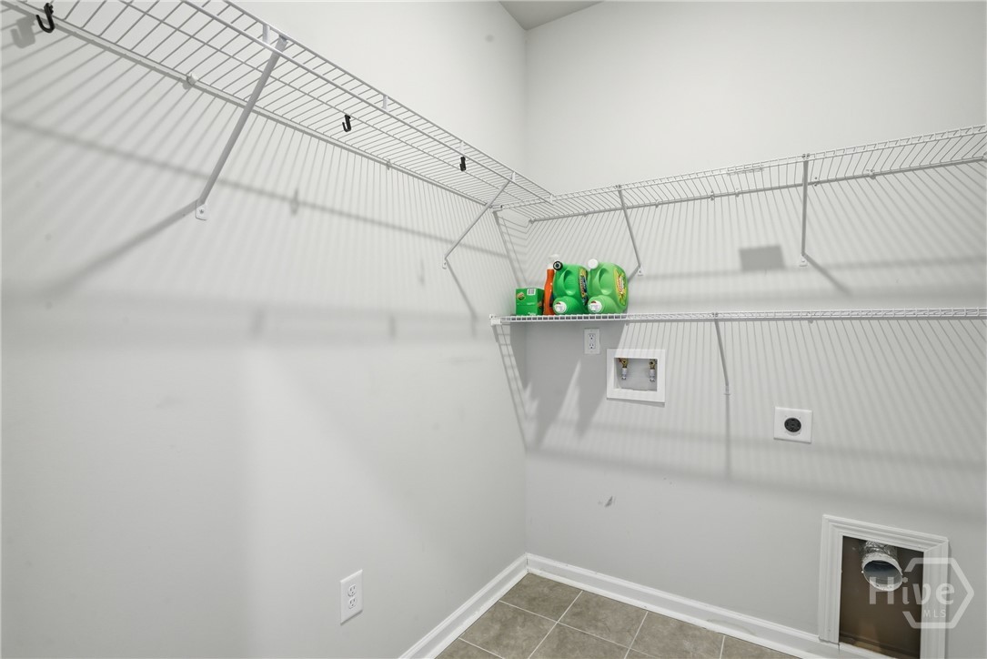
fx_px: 439
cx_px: 494
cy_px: 330
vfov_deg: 73.8
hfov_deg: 96.7
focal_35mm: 16
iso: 320
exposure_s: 1/50
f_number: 9
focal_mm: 16
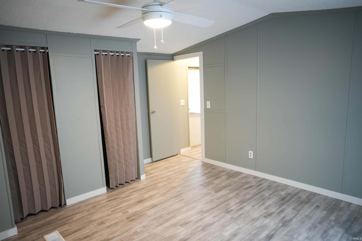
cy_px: 120
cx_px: 181
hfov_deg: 73.7
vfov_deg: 53.1
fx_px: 241
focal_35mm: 24
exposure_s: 1/30
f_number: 2.8
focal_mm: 24
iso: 320
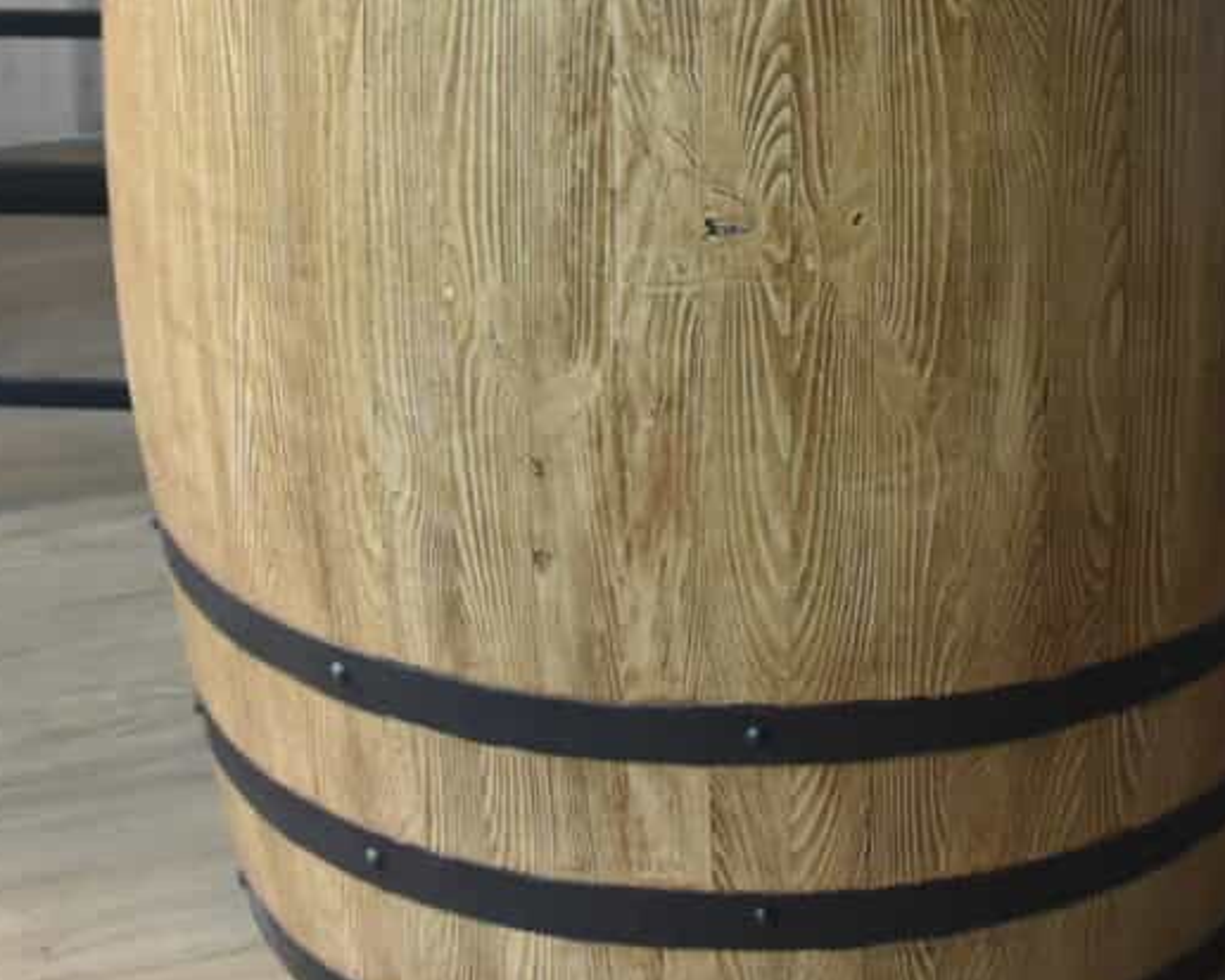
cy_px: -148
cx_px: 933
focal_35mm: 123
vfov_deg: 12.3
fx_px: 4460
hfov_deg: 15.6
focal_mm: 22
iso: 800
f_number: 4
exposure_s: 1/60
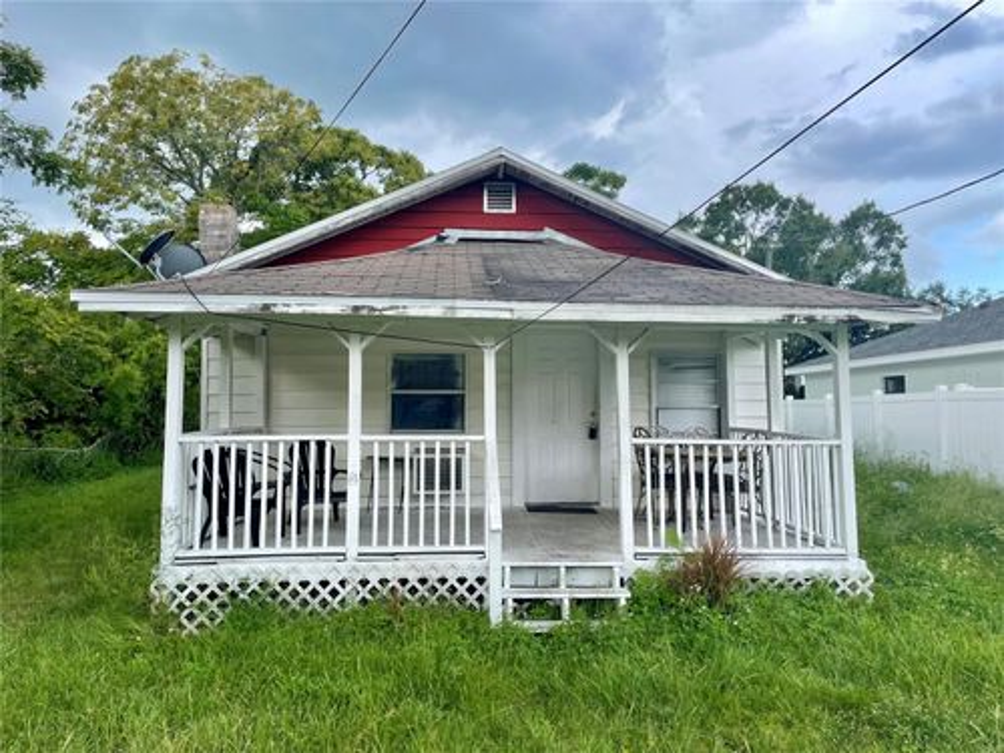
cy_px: 376
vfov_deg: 53.1
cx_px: 502
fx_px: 754
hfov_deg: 67.3
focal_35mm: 26
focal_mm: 4.2
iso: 32
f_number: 1.6
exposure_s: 1/651
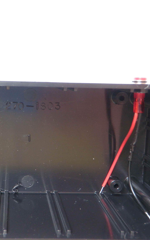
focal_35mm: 51
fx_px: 334
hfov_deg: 24.9
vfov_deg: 39.6
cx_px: 30
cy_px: 120
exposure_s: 1/13
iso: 200
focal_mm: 6.53
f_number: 4.1
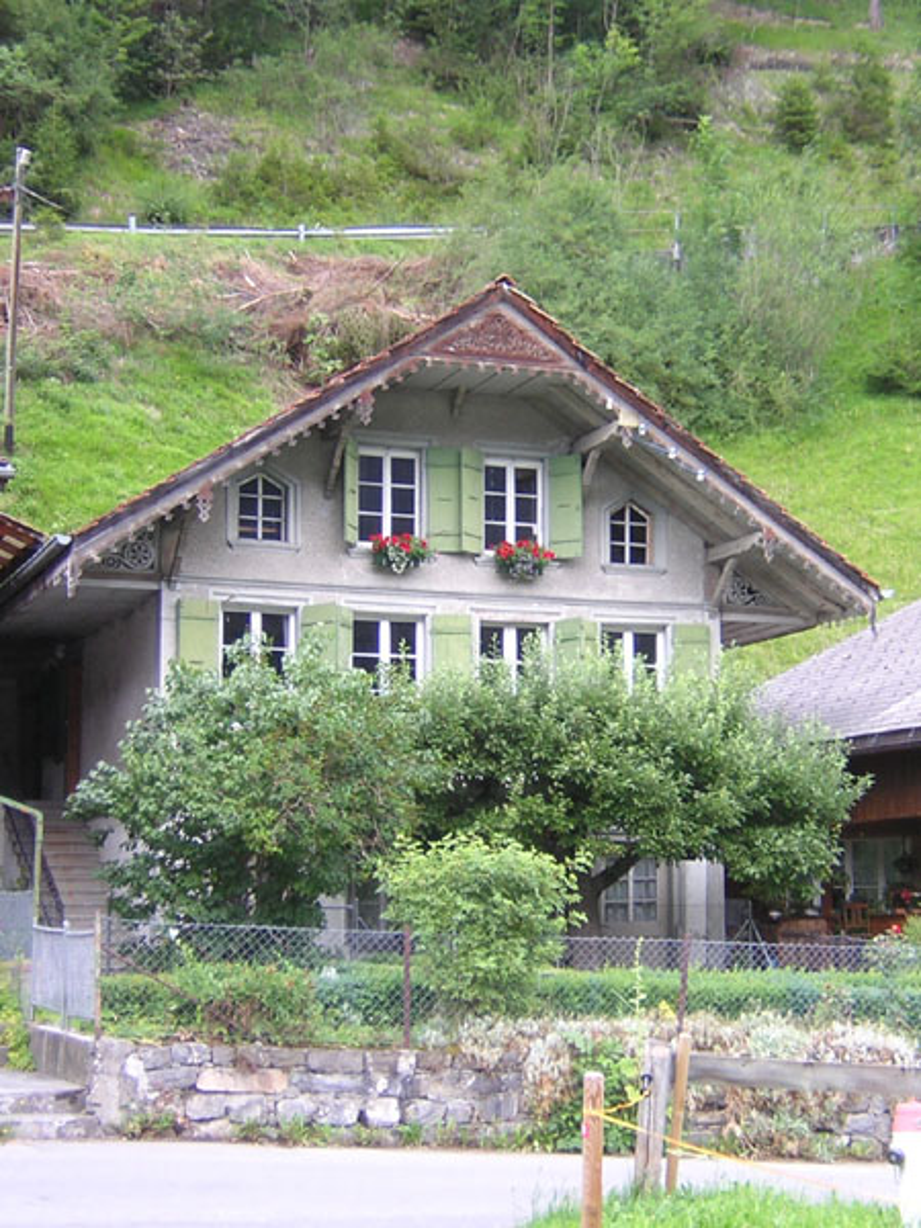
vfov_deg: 33.2
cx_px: 460
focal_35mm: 58
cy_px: 614
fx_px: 2058
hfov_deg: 25.2
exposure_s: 1/61.5
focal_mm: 7.6
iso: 100
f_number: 3.3
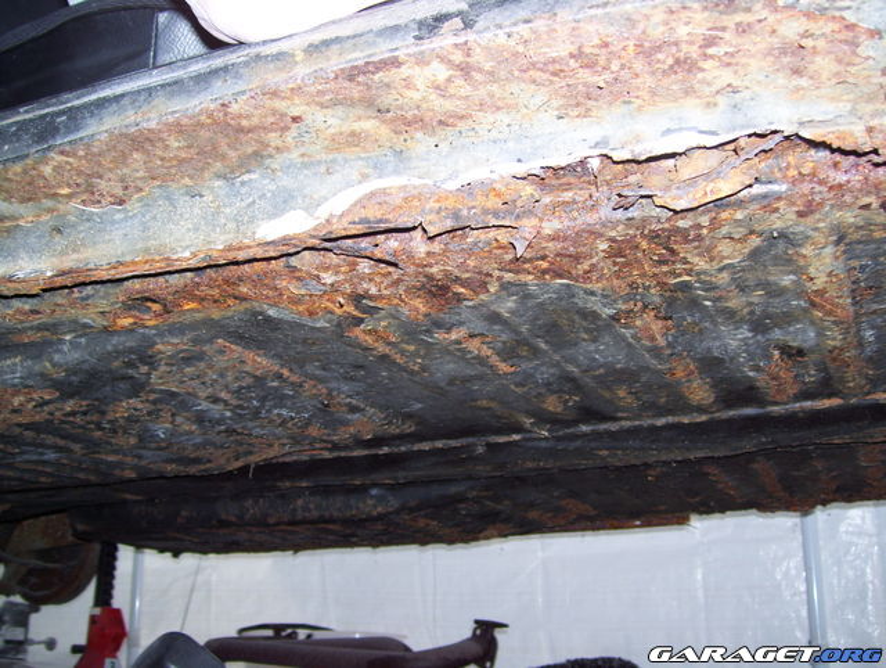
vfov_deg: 39.8
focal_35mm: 36
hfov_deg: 51.3
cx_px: 443
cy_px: 334
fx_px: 923
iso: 80
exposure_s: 1/60
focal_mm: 6
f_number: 2.7
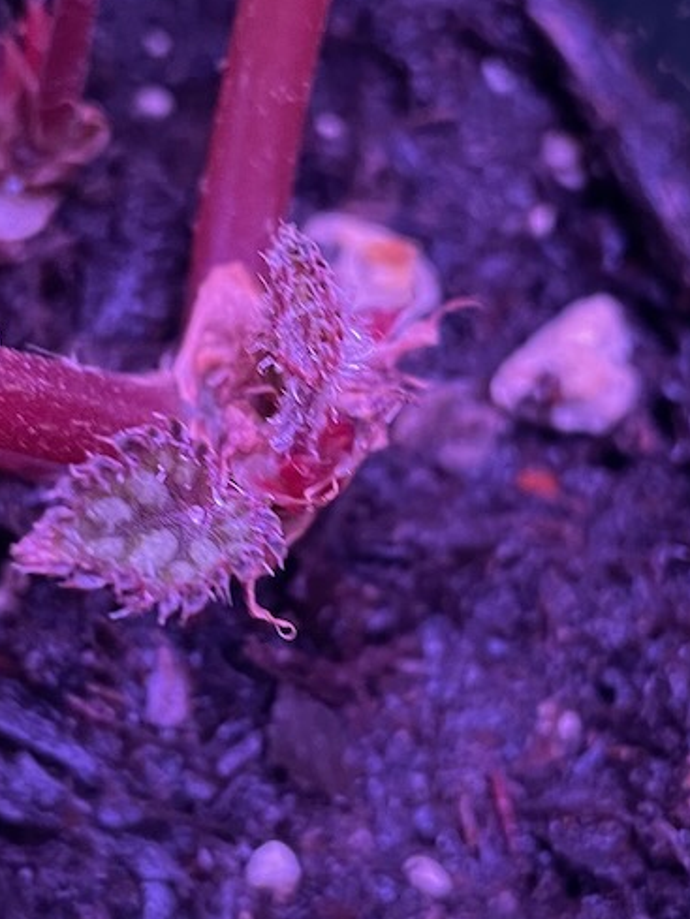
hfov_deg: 21.6
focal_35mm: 68
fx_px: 1806
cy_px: 408
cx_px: 295
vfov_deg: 28.5
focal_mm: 4.2
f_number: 1.6
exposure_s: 1/30
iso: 500
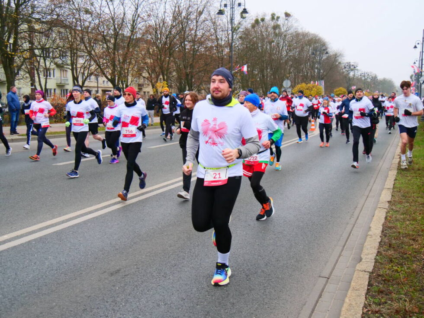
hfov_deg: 49.0
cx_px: 212
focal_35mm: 38
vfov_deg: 37.7
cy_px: 159
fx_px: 465
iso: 800
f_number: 3.8
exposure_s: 1/400
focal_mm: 19
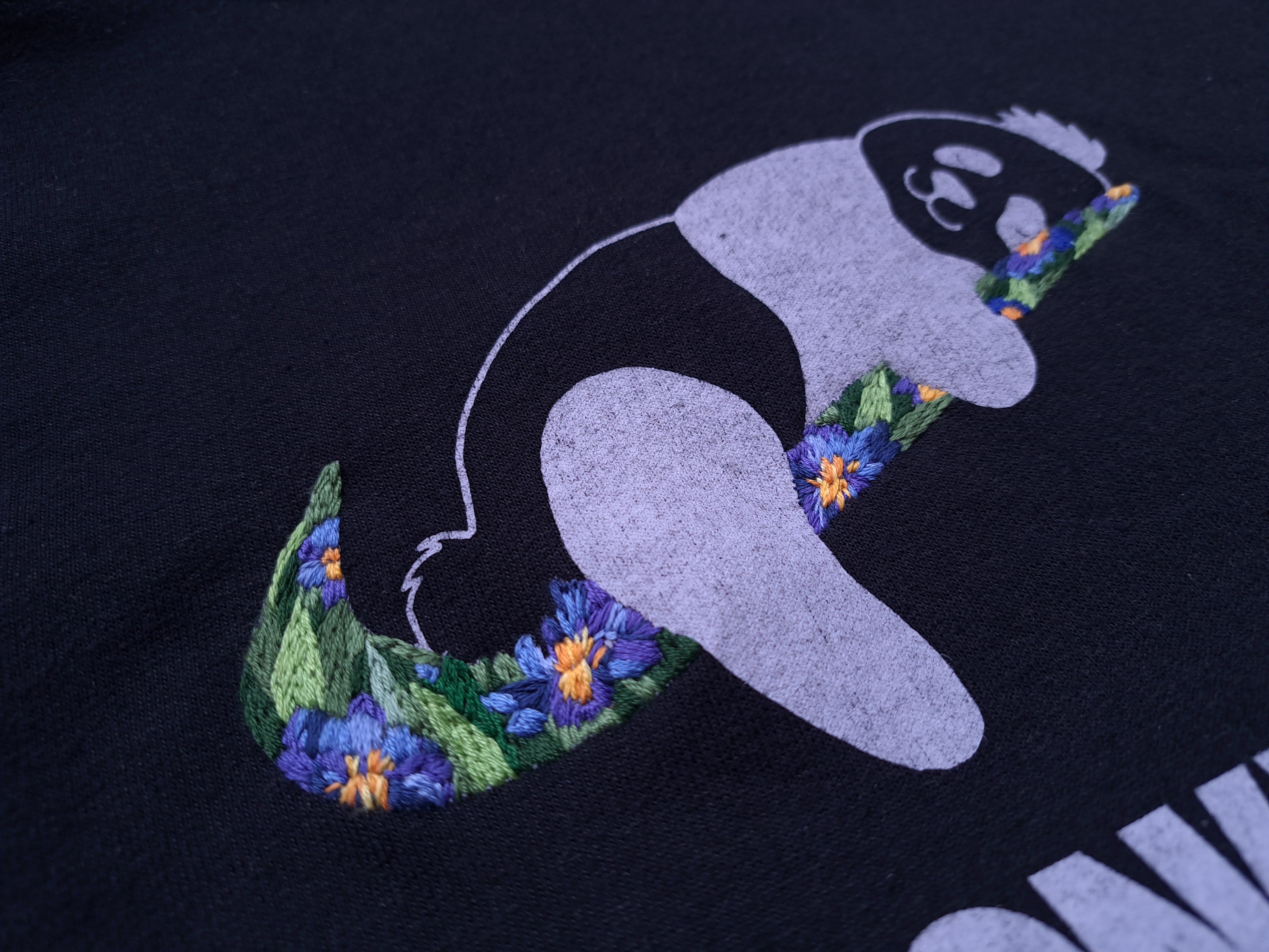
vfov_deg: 56.8
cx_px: 634
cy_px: 476
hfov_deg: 71.6
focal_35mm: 24
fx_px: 880
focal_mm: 5.23
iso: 125
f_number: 1.8
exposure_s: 1/90
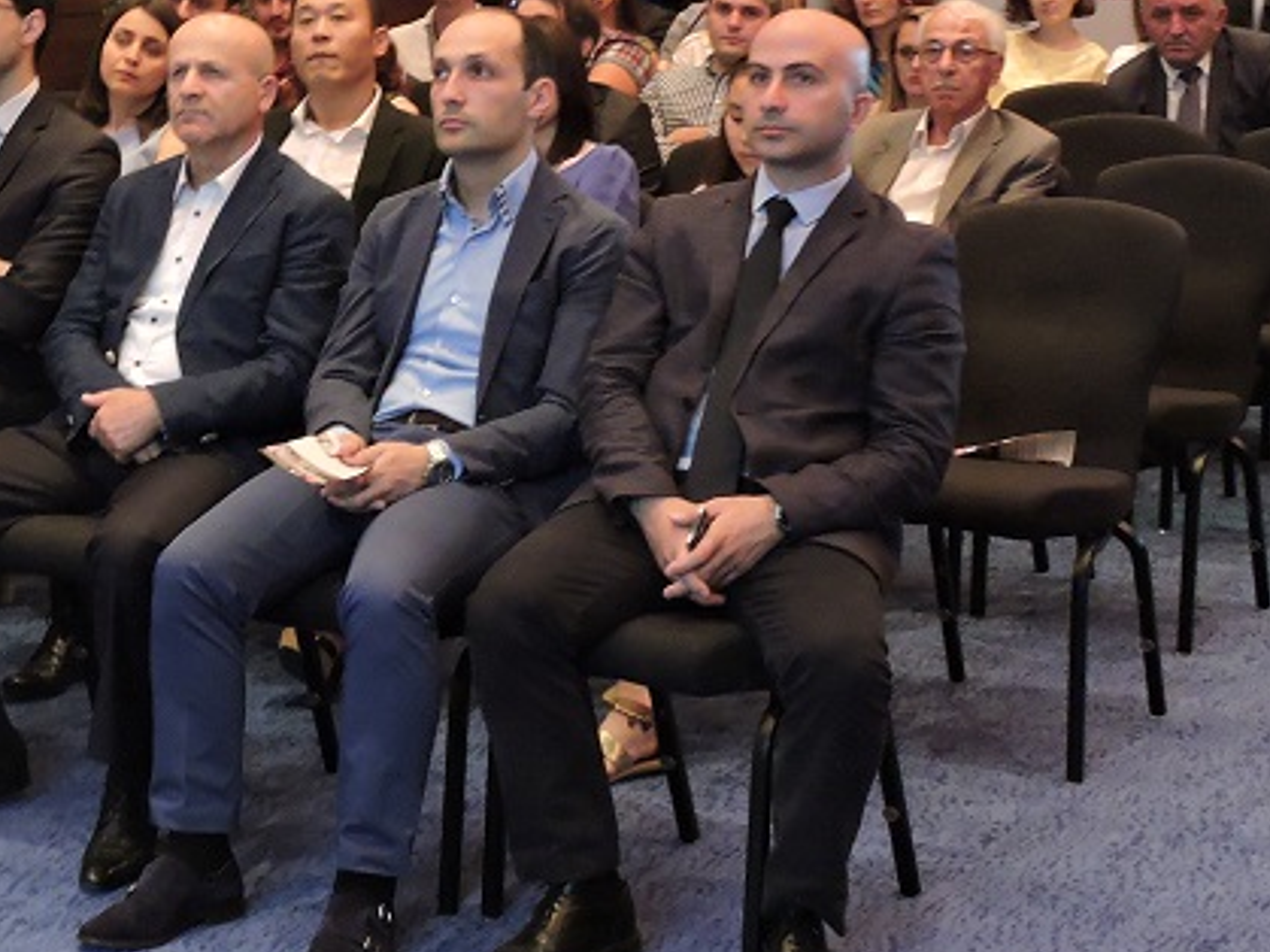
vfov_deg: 17.0
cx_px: 130
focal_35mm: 86
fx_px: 3154
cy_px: 155
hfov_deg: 22.2
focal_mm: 8.1
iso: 800
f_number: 4
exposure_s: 1/4
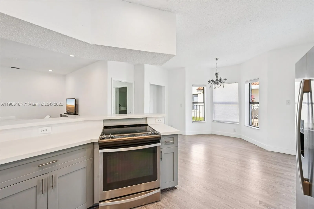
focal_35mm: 14
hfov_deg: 104.3
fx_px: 122
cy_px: 104
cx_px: 157
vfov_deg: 81.1
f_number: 8
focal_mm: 14
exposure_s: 1/100
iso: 800
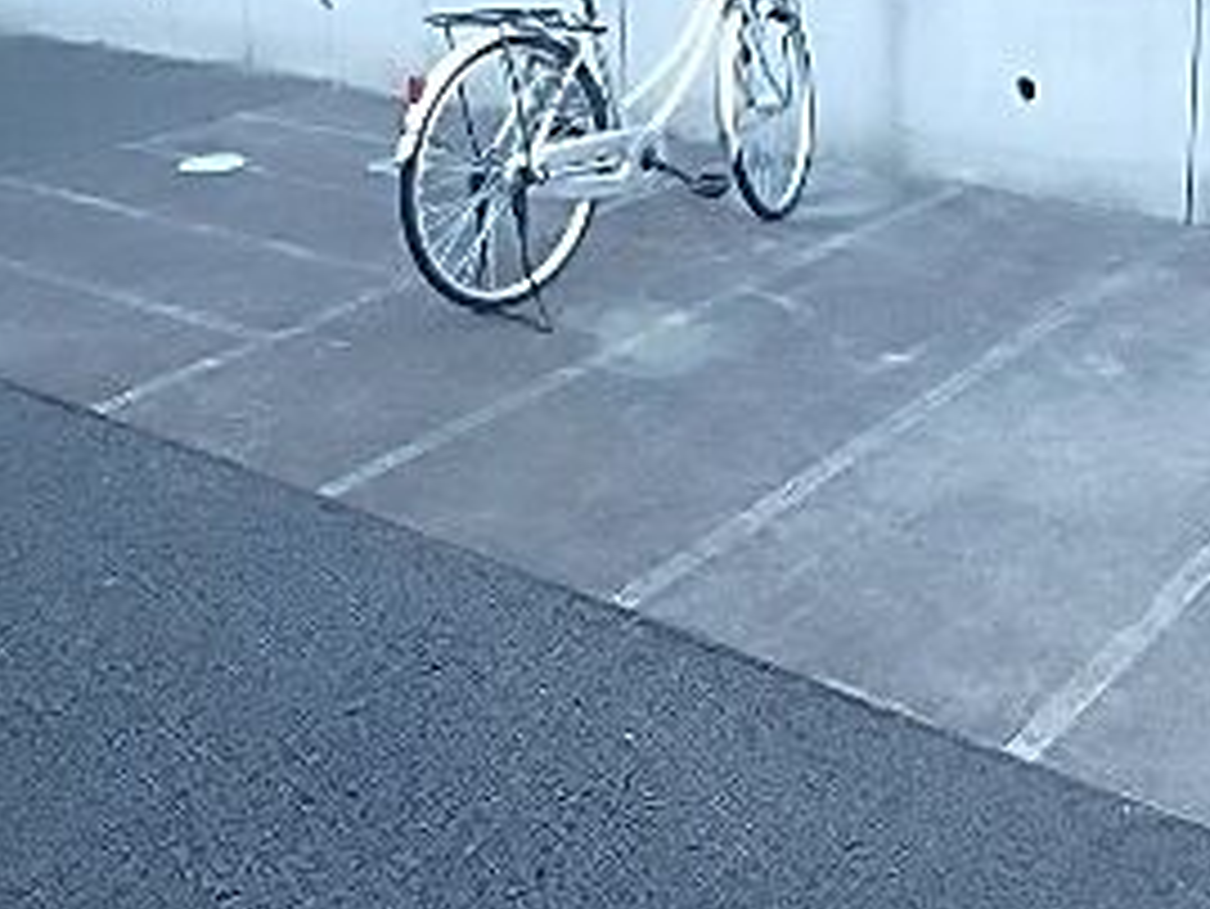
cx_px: 639
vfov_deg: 28.7
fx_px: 1749
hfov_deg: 38.2
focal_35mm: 50
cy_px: 225
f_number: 3.5
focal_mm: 3.7
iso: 125
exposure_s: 1/80
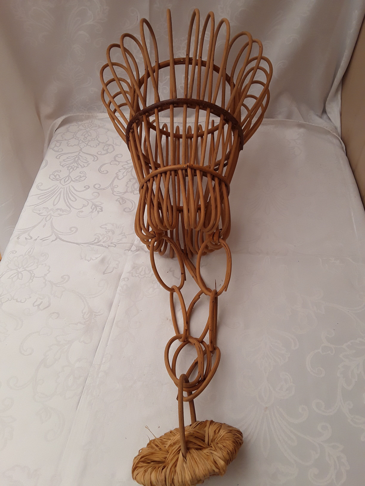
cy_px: 243
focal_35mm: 27
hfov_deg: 51.4
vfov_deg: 65.3
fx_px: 380
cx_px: 182
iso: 40
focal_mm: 2.91
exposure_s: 1/283
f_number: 1.9
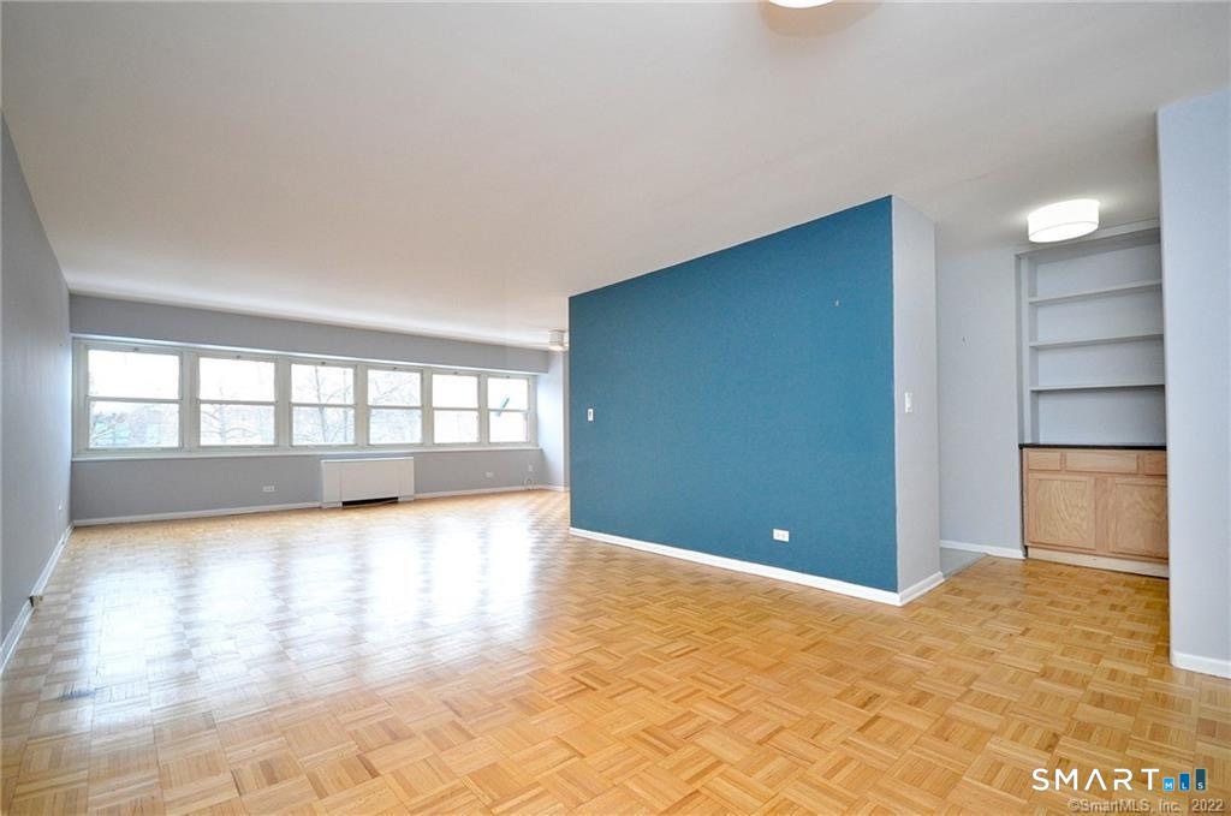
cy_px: 408
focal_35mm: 15
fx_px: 512
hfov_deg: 100.5
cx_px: 616
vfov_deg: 77.1
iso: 800
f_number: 4.5
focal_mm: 10
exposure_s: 1/100
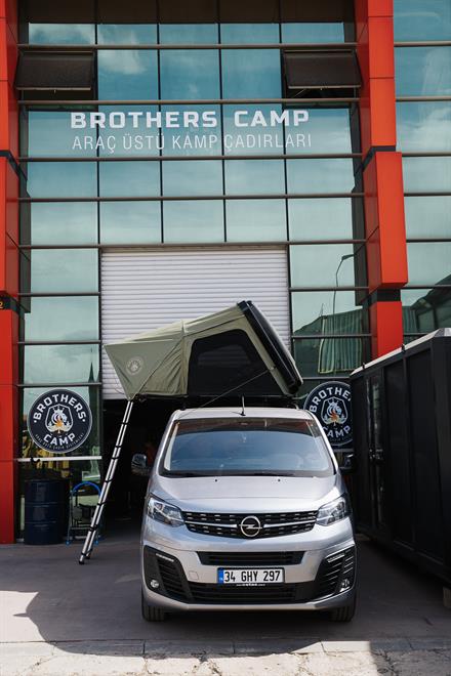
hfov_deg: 29.9
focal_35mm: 45
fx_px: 846
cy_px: 338
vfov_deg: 43.6
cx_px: 226
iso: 200
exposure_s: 1/800
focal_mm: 45
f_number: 4.5
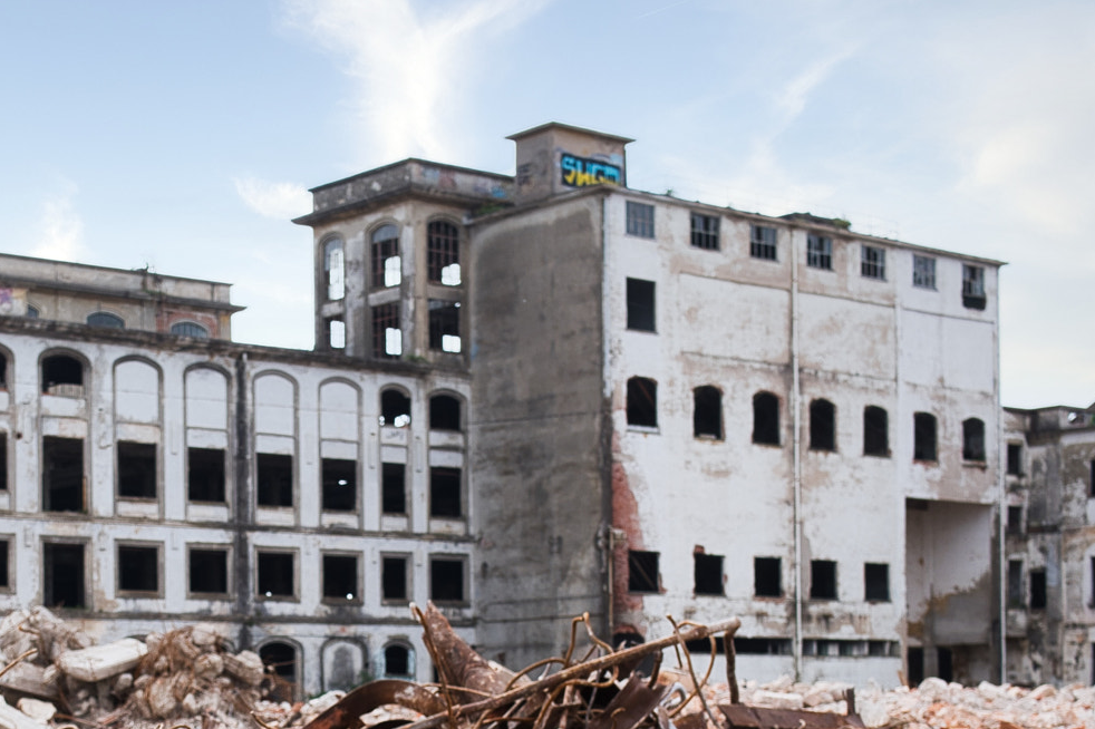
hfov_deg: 27.0
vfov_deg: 18.2
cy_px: 715
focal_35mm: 73
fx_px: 2220
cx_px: 175
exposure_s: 1/450
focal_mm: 23
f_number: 5.6
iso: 200
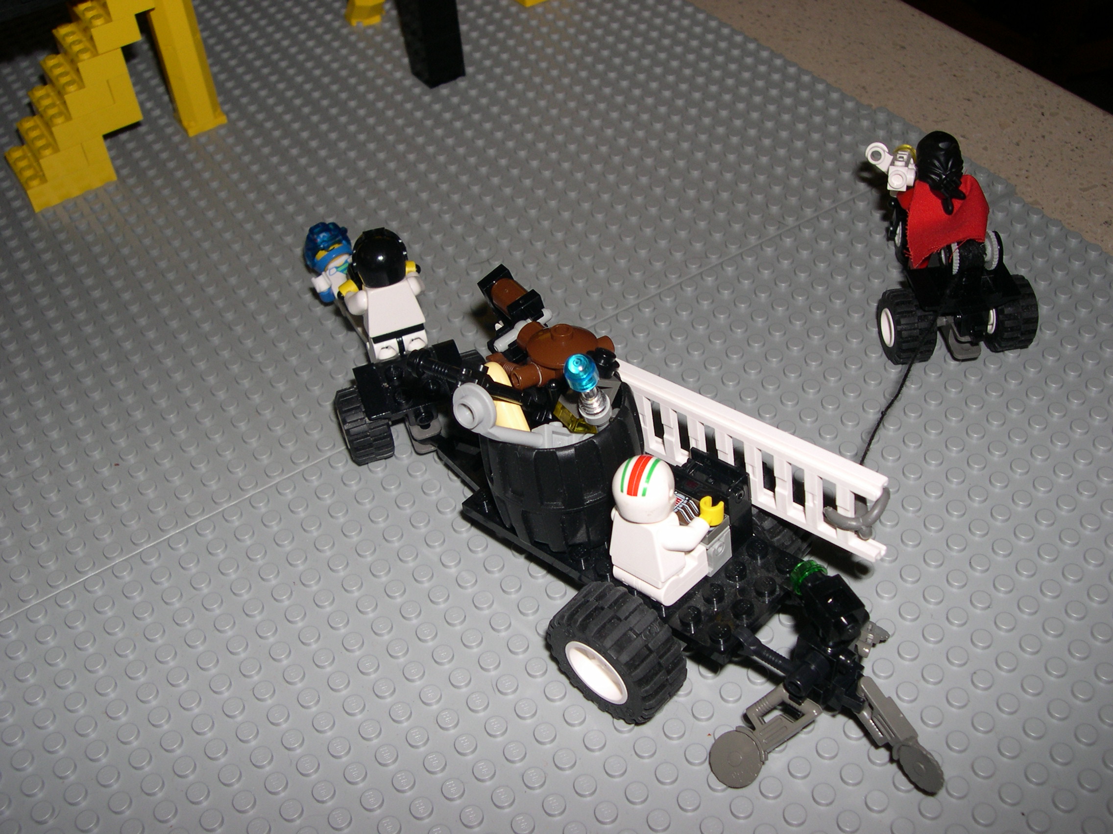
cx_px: 556
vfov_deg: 37.7
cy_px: 417
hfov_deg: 49.0
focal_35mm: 38
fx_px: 1222
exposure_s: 1/60
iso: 100
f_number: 7.6
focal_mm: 8
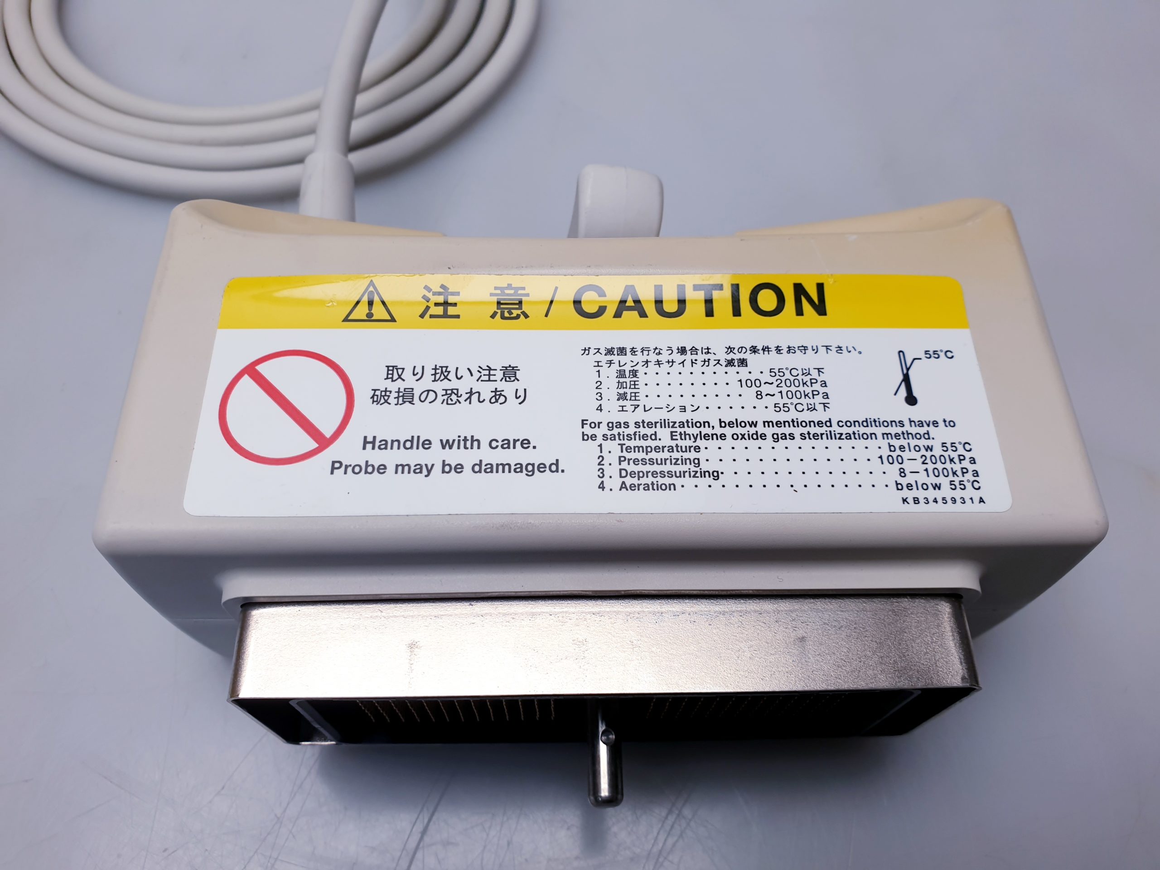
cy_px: 435
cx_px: 580
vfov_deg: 53.1
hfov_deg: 67.3
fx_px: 871
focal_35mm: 26
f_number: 2.4
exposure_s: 1/100
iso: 50
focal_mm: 4.3
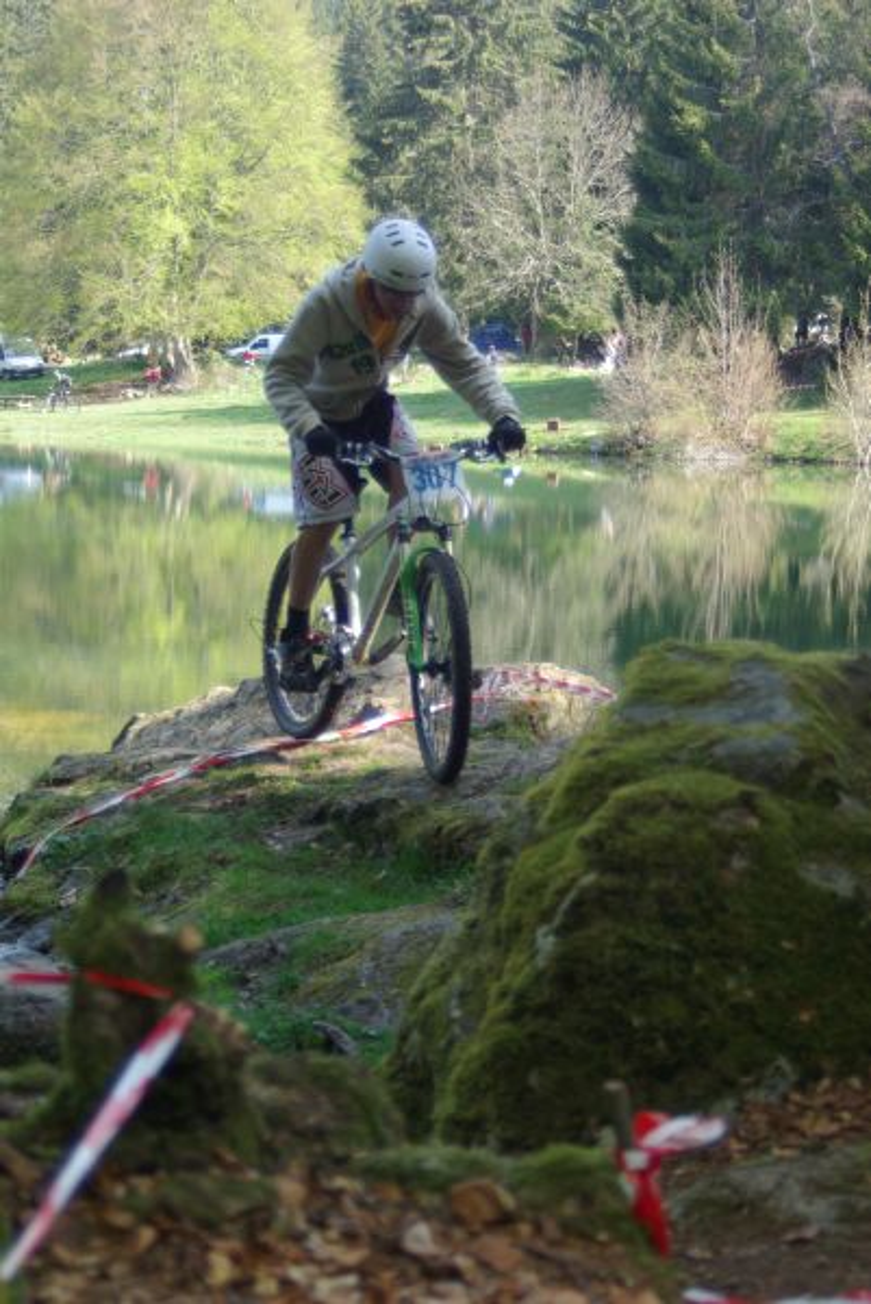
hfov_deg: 18.2
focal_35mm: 75
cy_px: 652
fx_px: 2717
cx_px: 436
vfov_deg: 27.0
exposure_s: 1/90
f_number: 4.5
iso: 100
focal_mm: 50
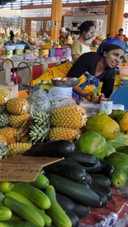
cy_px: 112
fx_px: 386
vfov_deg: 32.8
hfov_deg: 18.2
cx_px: -11
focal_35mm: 64
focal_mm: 40
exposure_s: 1/40
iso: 800
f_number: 11
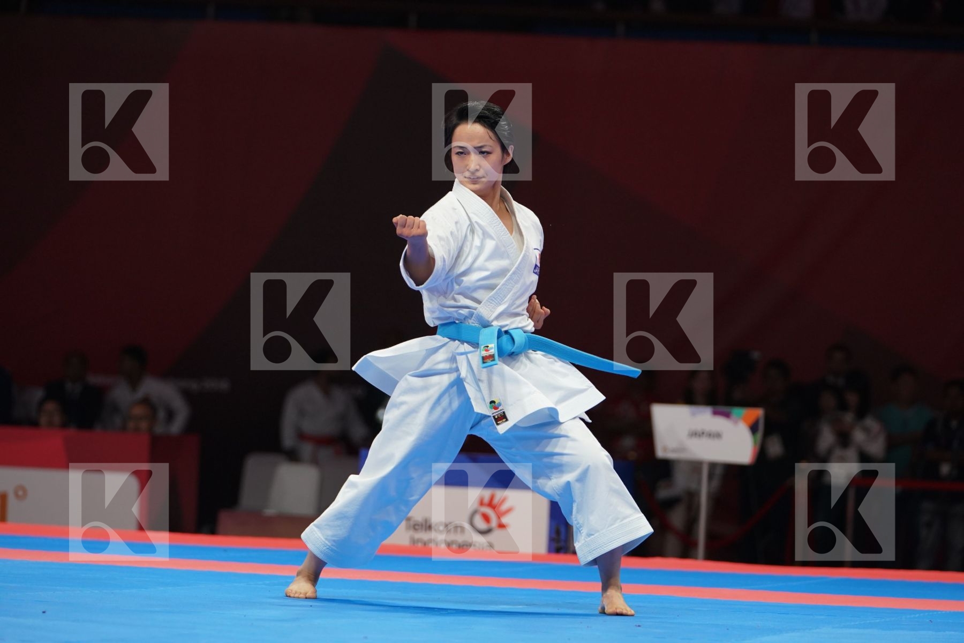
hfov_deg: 11.9
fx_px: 4605
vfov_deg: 8.0
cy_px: 322
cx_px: 482
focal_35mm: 172
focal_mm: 172
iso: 2000
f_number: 4
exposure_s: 1/500
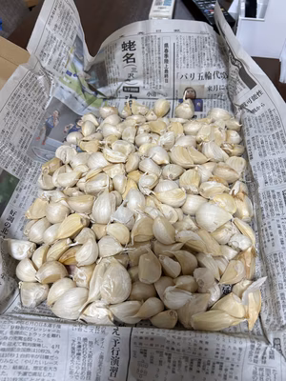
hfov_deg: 53.1
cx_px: 143
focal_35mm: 26
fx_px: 286
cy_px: 190
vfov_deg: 67.3
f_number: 1.5
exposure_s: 1/60
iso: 100
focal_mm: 5.7
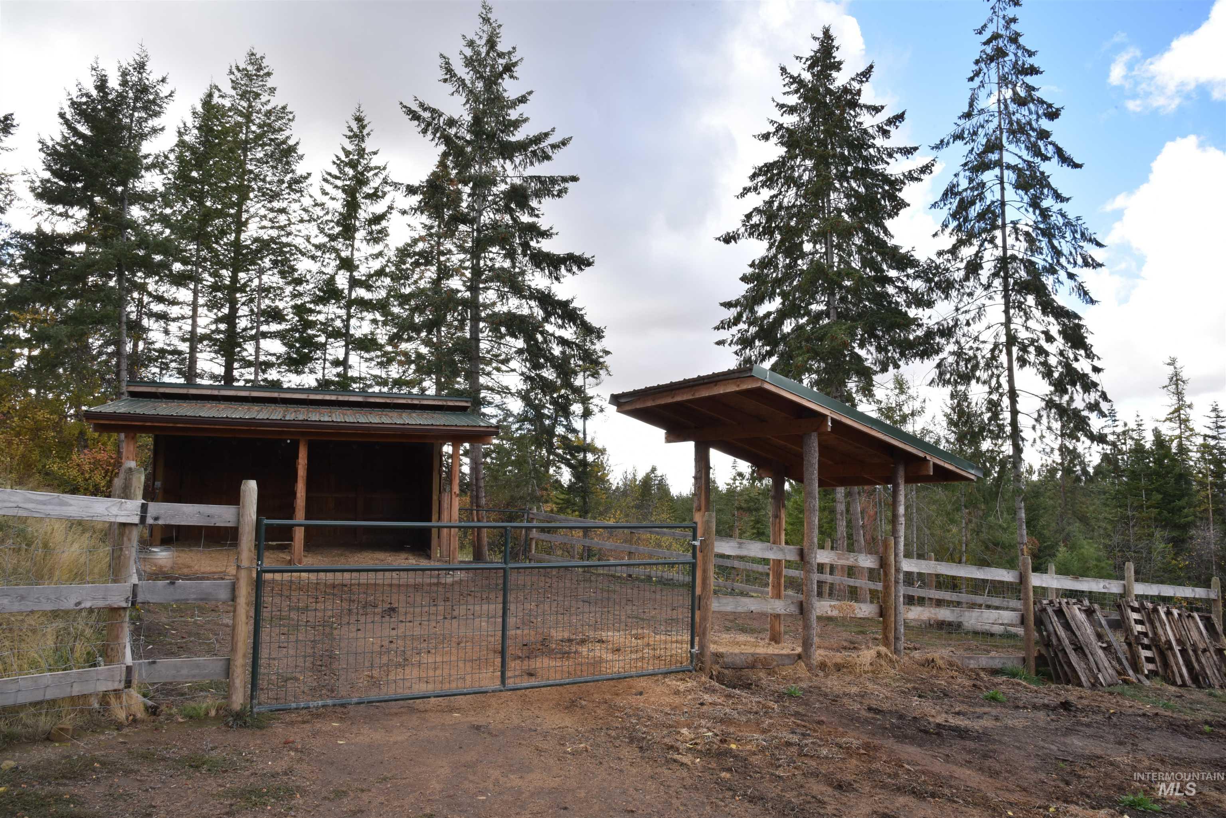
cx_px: 613
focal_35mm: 24
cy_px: 409
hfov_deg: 73.7
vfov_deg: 53.2
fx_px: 818
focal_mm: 24
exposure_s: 1/25
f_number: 22
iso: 360
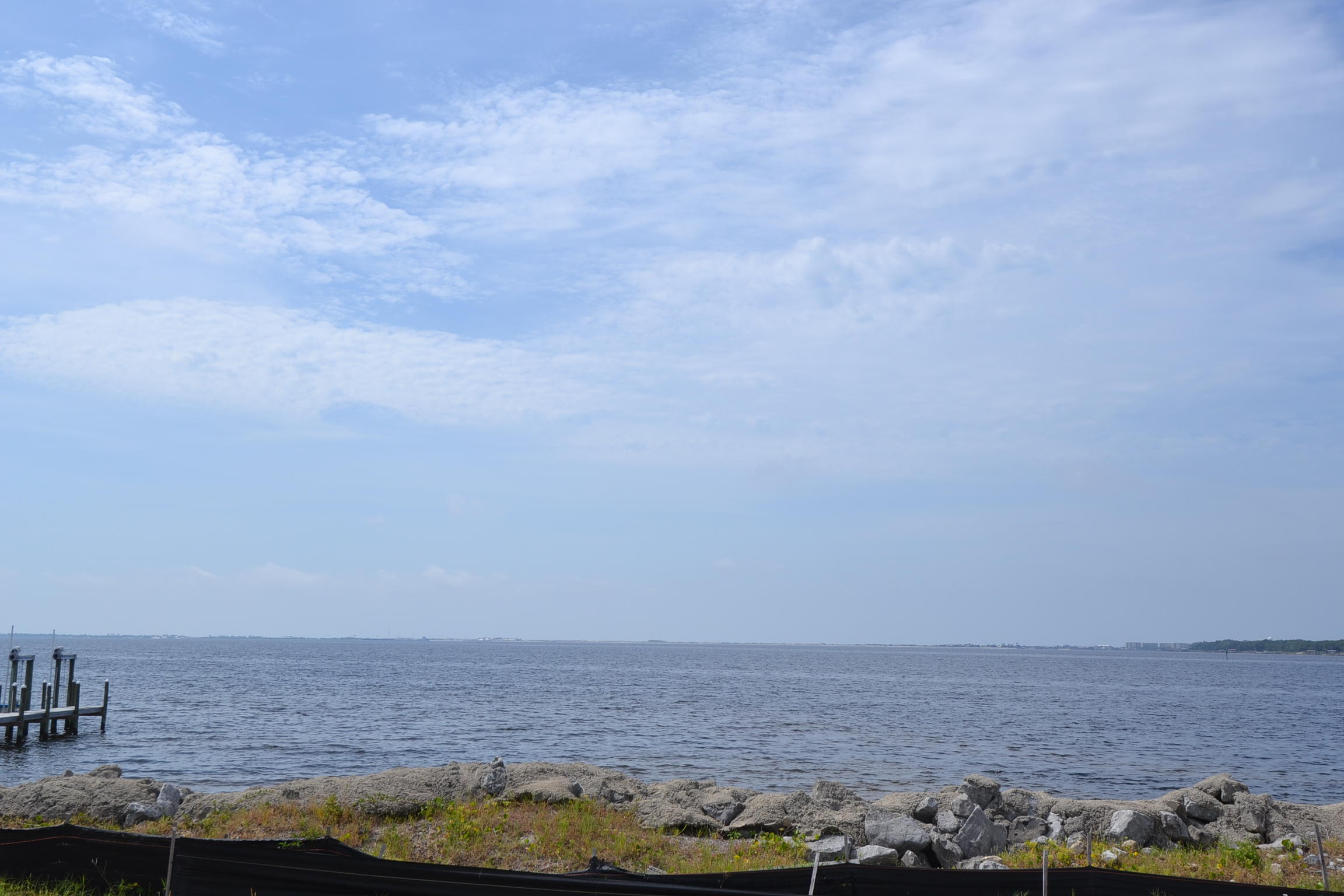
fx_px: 1344
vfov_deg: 36.9
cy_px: 448
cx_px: 672
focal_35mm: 36
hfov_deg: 53.1
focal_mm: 24
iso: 100
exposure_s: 1/400
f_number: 10
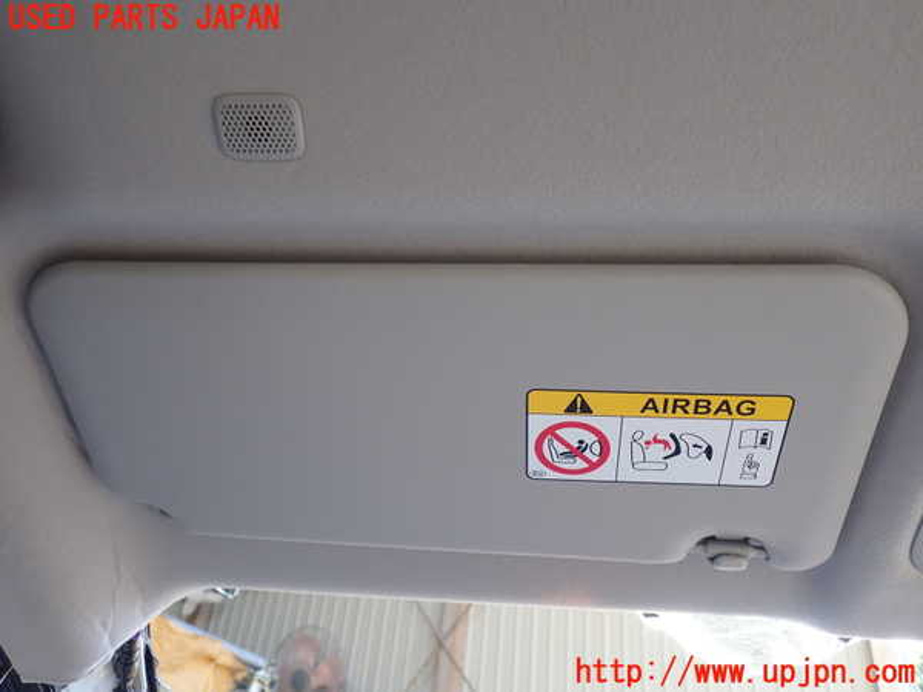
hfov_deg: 60.0
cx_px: 462
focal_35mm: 30
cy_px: 346
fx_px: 800
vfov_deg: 46.8
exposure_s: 1/100
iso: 100
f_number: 2.3
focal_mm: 5.4
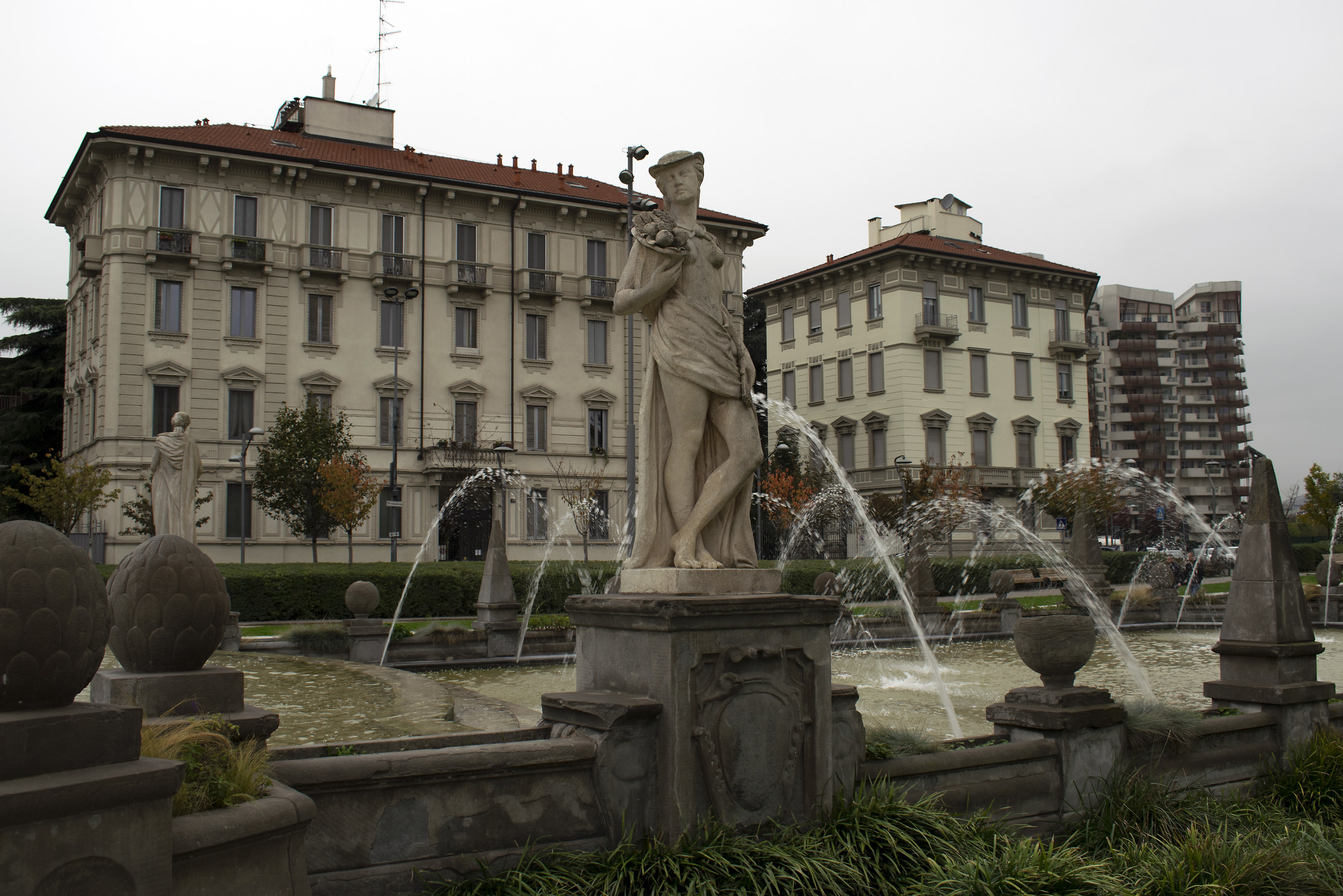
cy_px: 448
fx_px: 1343
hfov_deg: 53.1
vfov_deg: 36.9
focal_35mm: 36
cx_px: 672
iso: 100
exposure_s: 1/60
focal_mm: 24
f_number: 8
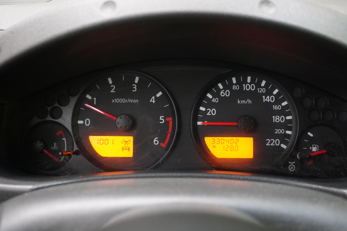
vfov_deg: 30.8
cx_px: 174
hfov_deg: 45.0
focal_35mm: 44
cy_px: 116
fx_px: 419
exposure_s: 1/50
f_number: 4.5
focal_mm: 29
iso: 4000
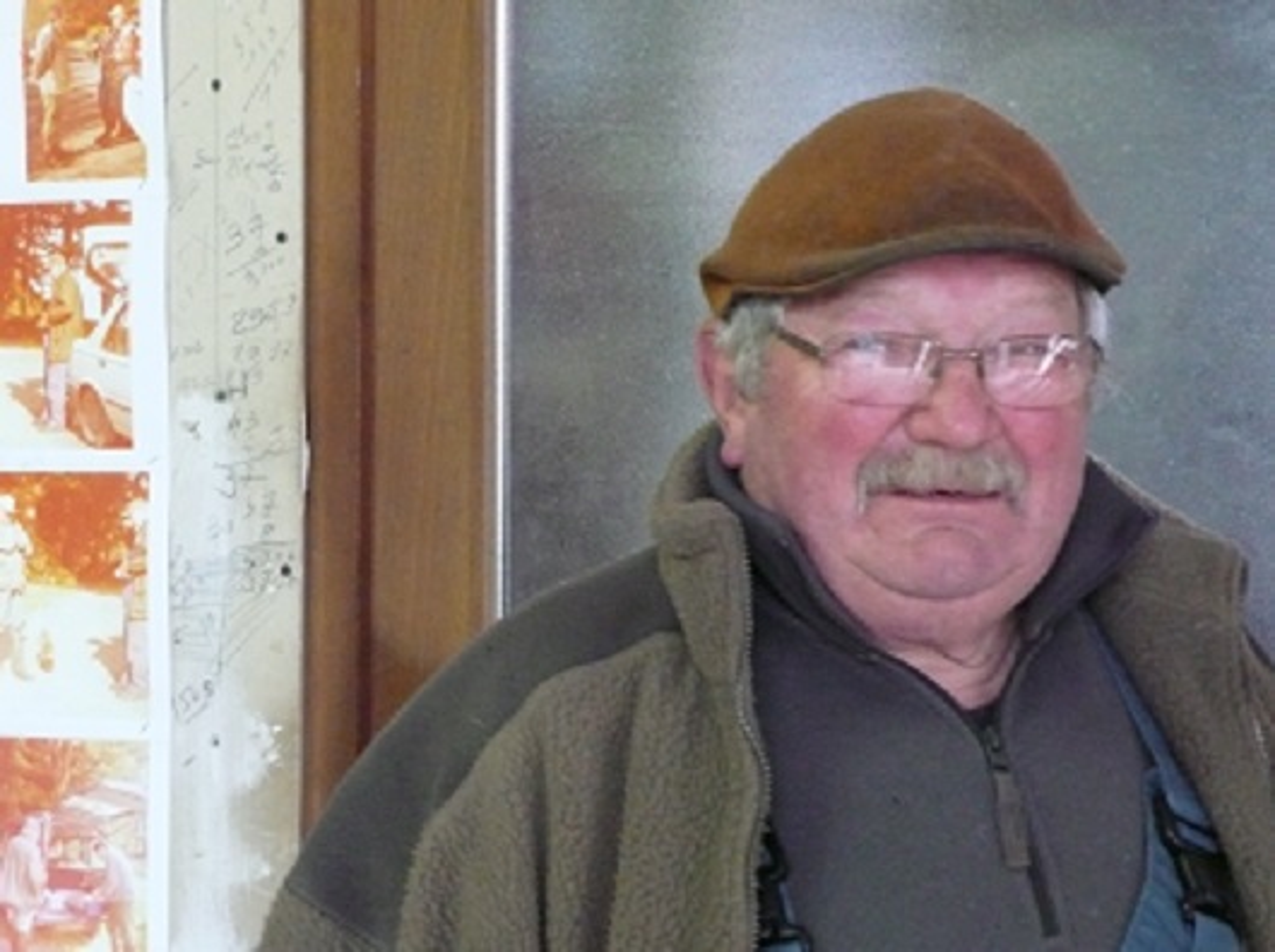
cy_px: 476
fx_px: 3274
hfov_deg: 22.0
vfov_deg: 16.6
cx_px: 638
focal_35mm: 89
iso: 800
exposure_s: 1/10
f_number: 4.7
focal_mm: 14.7
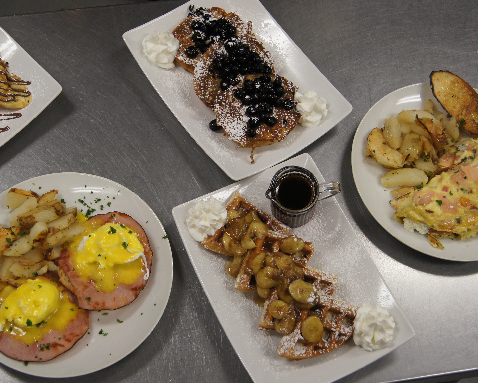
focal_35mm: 63
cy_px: 191
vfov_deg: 24.4
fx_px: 886
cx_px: 193
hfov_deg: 30.1
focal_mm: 35
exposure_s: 1/60
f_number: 4.5
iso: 500
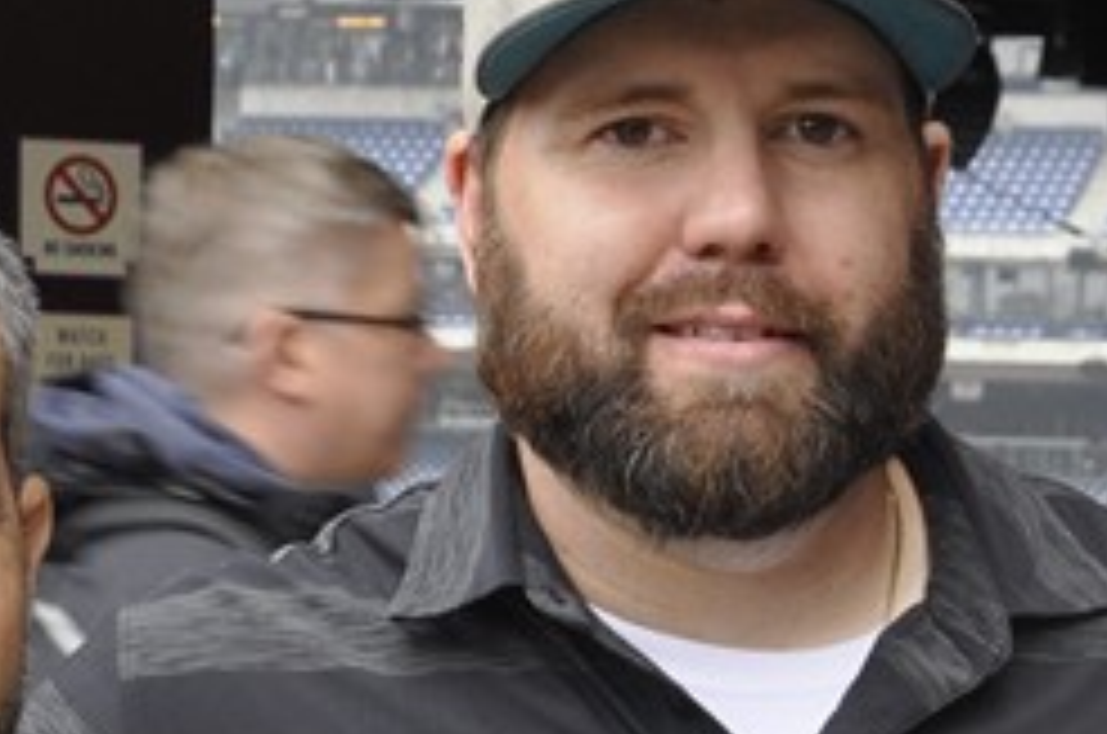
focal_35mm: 171
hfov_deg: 12.0
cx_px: 778
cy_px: 1198
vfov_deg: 7.8
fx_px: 5248
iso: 400
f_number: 8
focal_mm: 28
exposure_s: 1/60
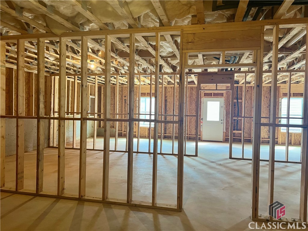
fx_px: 231
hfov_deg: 67.3
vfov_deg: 53.1
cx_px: 154
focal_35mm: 26
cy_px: 116
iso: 200
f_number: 1.5
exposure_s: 1/60
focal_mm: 5.7
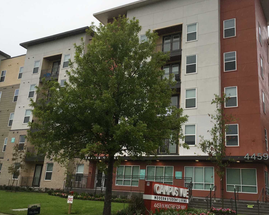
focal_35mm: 39
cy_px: 94
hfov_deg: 46.8
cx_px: 134
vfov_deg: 38.2
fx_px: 311
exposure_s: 1/388
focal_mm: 4.15
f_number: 2.2
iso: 25
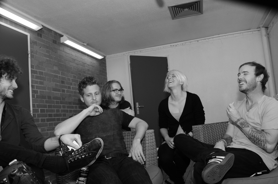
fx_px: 231
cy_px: 92
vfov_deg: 43.5
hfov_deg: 62.0
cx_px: 139
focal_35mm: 30
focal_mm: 20
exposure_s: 1/60
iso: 400
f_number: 5.6
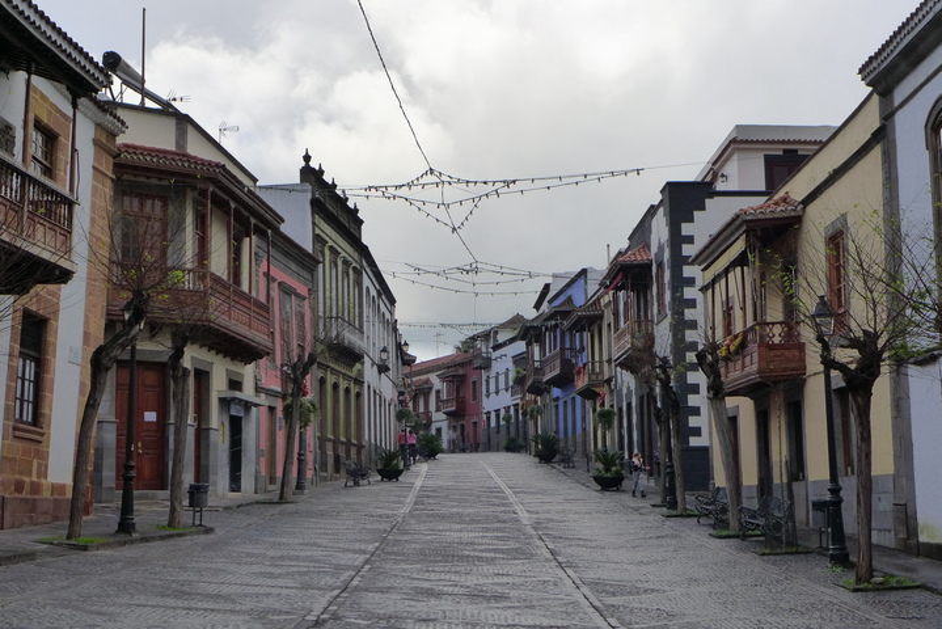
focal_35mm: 55
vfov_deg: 24.6
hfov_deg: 36.2
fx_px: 1440
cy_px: 314
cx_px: 471
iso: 400
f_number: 2.8
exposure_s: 1/1600
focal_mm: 10.8
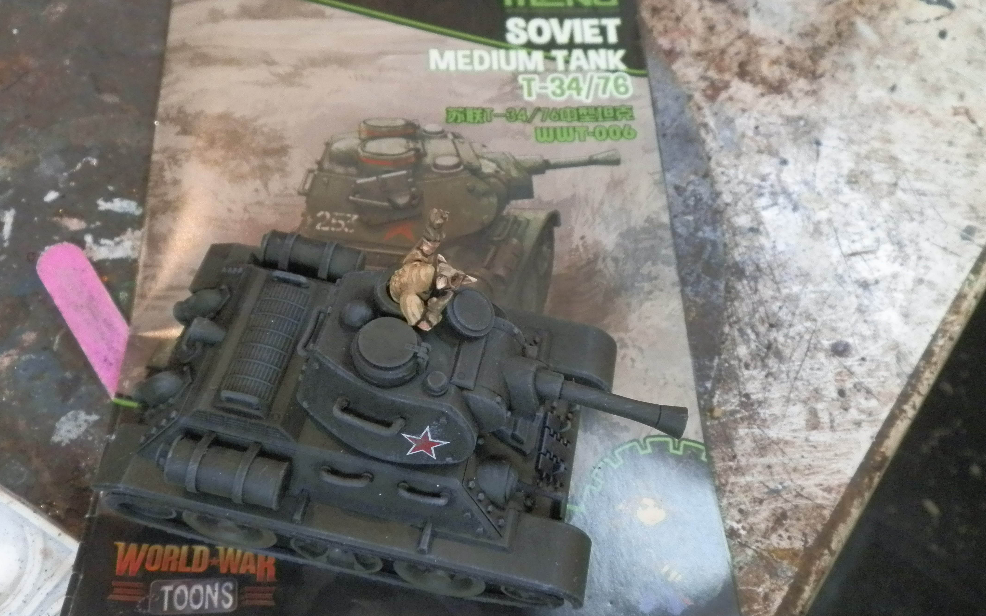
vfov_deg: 41.8
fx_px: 806
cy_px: 327
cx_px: 490
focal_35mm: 30
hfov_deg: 62.9
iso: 400
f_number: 3.1
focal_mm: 5
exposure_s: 1/125
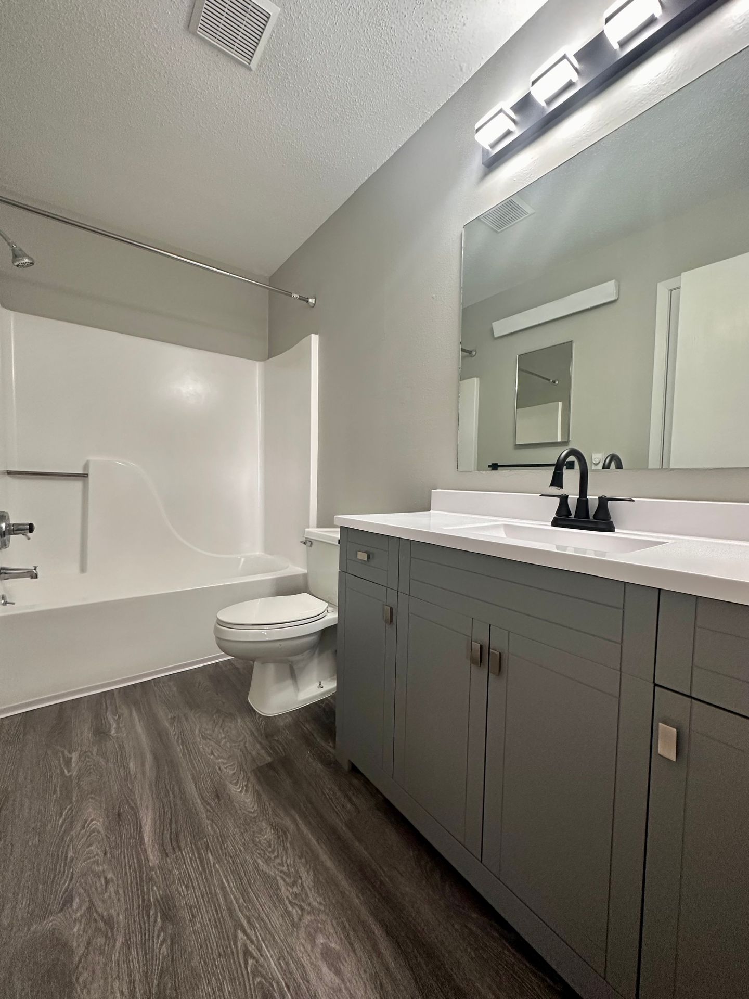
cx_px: 374
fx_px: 404
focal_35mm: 14
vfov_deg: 102.1
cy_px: 500
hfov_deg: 85.7
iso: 200
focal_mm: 2.22
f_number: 2.2
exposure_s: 1/60
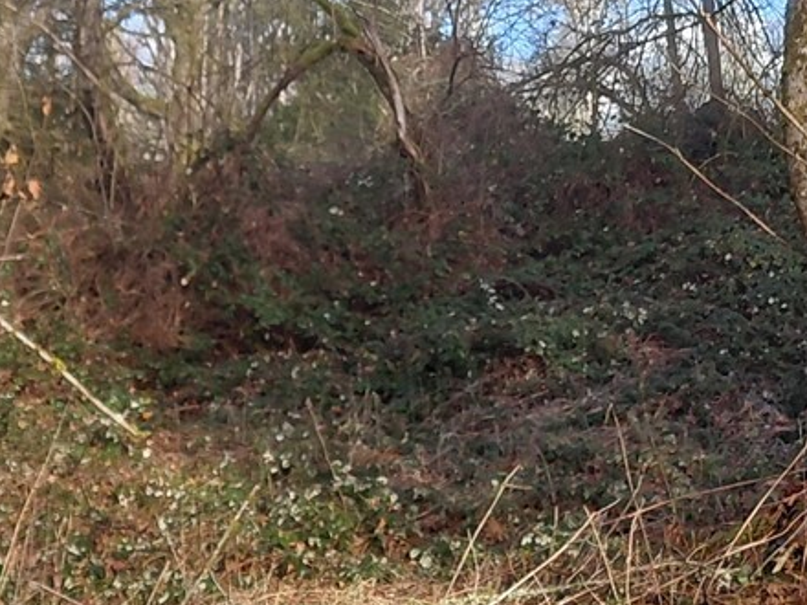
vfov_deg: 15.7
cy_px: -106
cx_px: 517
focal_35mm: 91
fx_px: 2121
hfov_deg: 21.5
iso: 50
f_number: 1.8
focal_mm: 4.69
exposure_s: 1/700
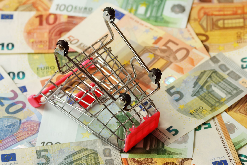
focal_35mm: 135
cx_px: 124
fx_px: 926
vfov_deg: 10.2
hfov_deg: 15.2
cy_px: 82
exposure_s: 1/30
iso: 100
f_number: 9
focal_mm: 90
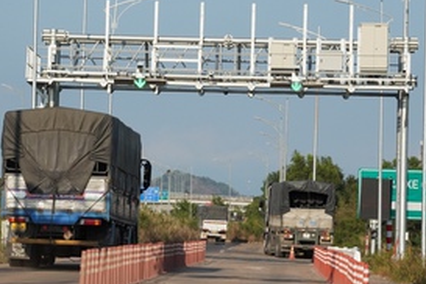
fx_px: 2745
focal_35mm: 232
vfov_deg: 5.9
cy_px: 124
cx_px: 122
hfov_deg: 8.9
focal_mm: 66
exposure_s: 1/1250
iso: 400
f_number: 8
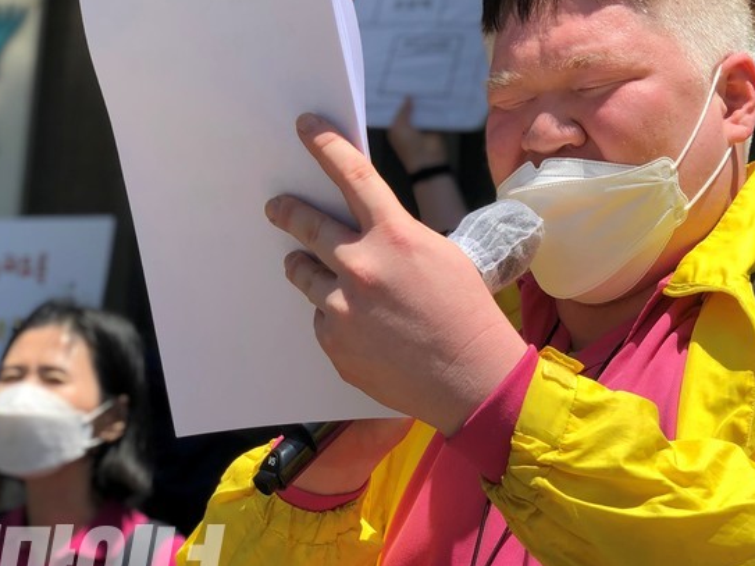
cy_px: 114
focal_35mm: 92
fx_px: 2006
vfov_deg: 15.9
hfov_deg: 21.1
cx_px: 566
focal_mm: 6
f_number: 2.4
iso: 16
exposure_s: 1/1116
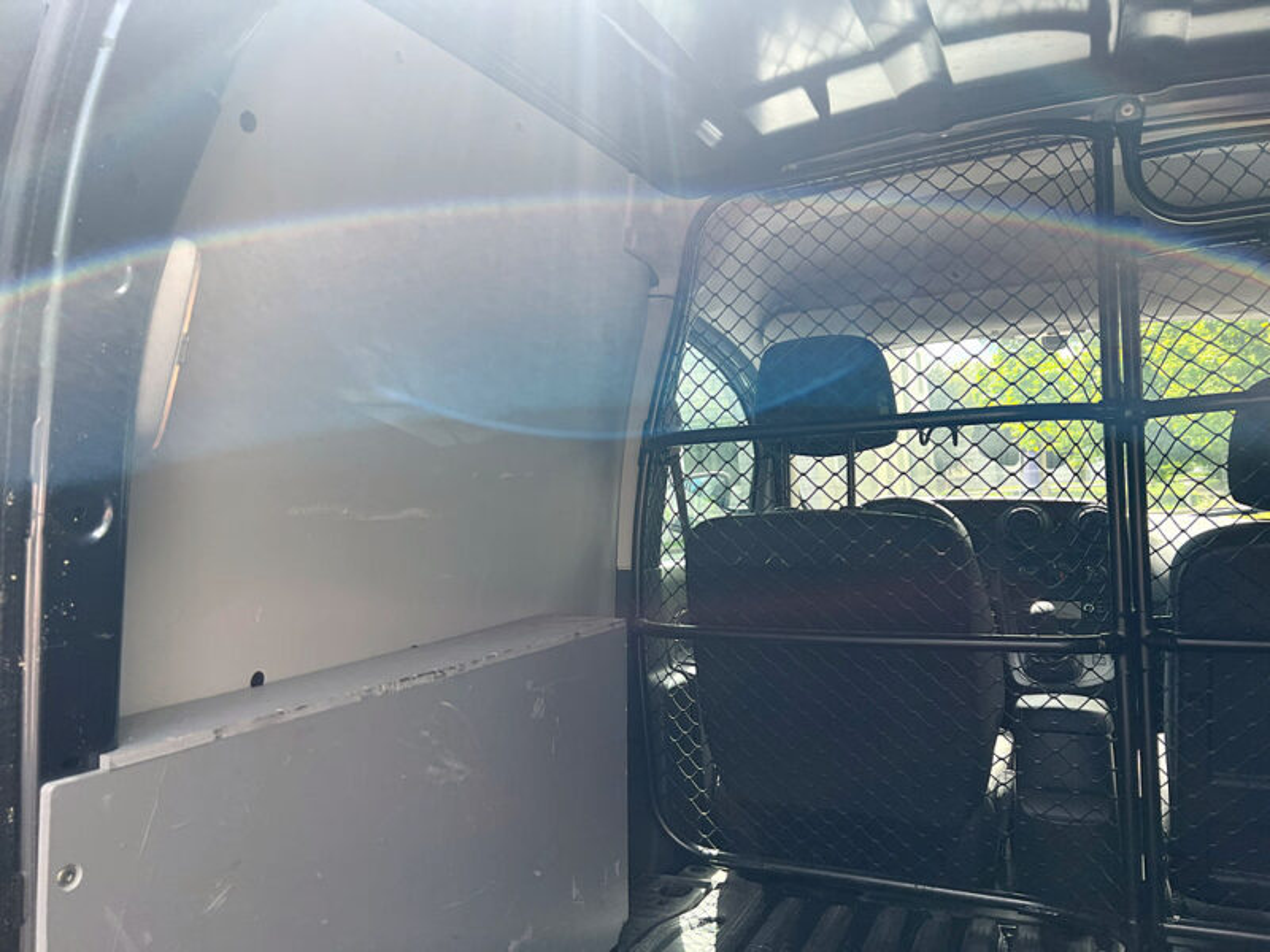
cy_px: 476
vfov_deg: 53.1
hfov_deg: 67.3
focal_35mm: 26
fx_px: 954
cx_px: 635
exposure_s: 1/502
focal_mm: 5.7
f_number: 1.5
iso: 50
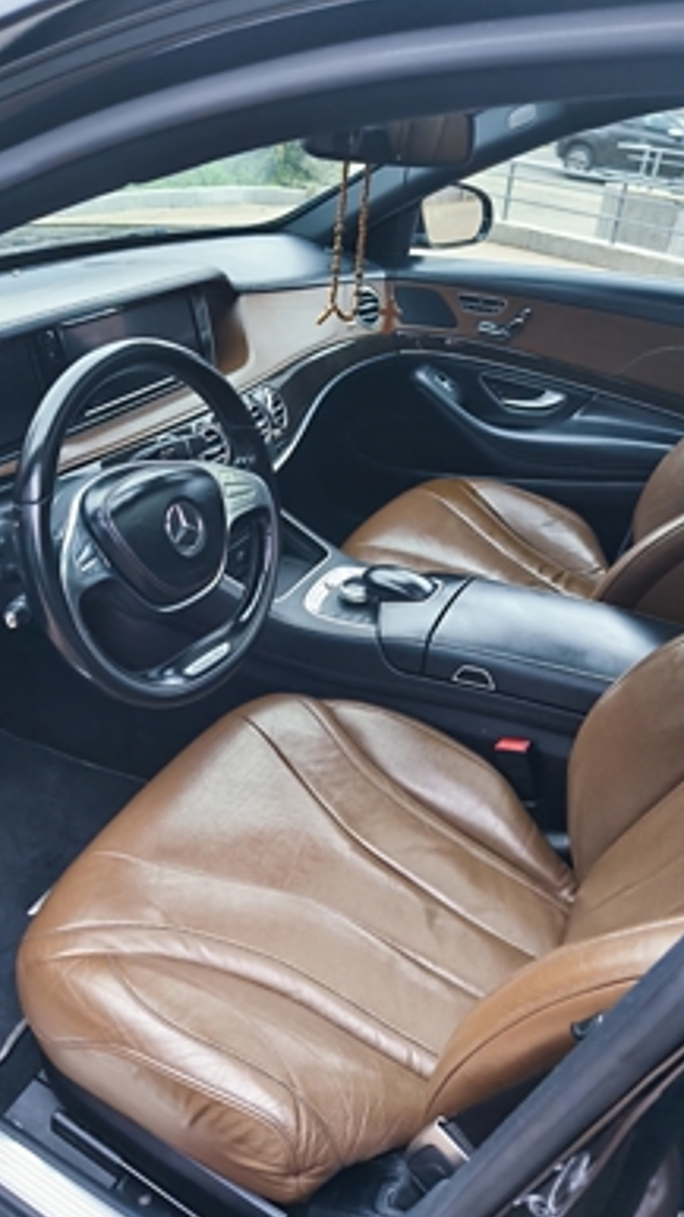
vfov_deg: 71.9
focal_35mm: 26
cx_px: 303
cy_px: 599
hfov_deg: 44.3
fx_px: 839
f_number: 1.65
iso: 400
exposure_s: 1/50
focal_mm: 6.18
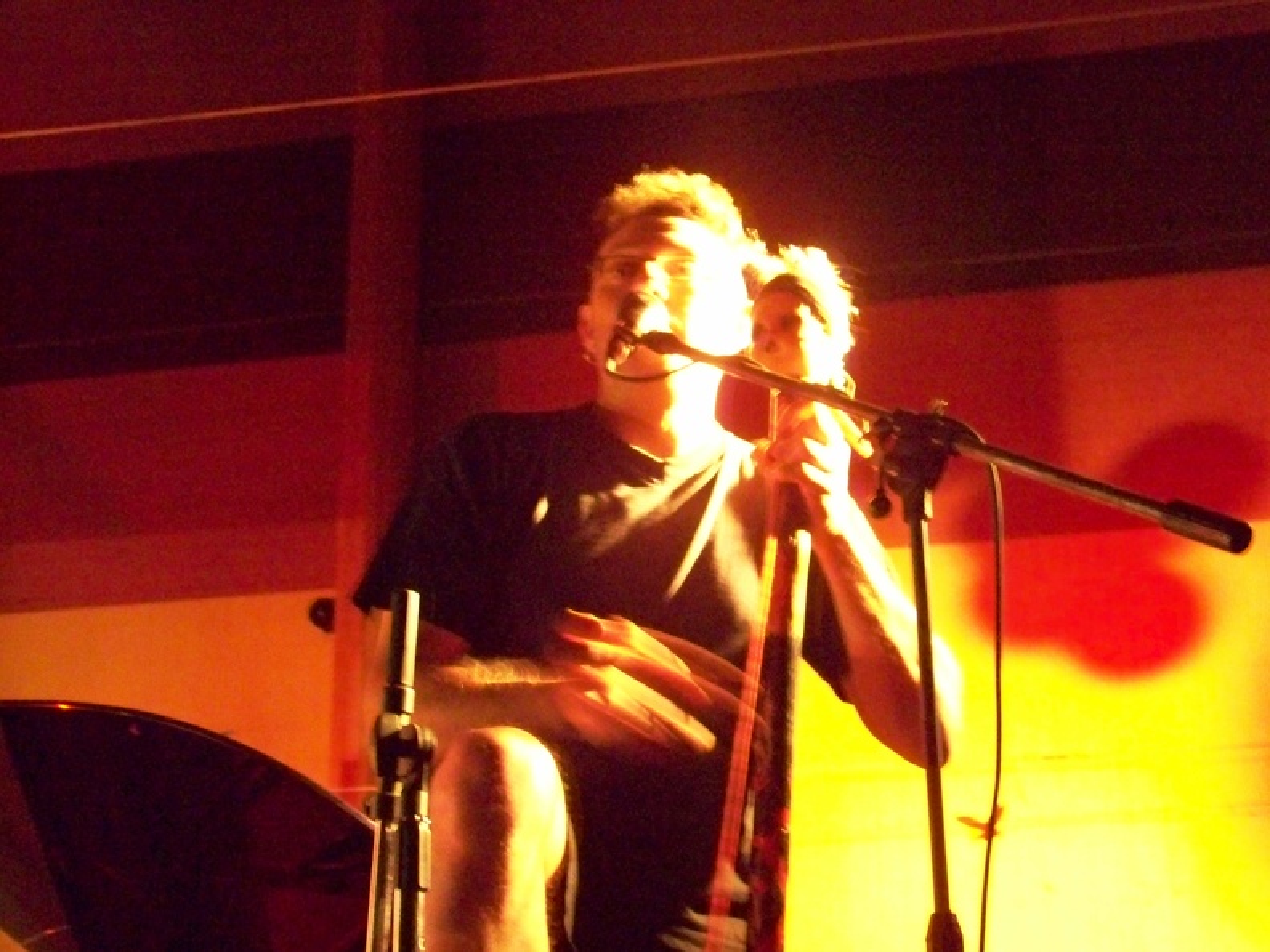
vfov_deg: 25.7
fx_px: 2091
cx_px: 635
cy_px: 476
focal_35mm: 57
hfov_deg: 33.8
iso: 1600
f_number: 3.2
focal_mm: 11.7
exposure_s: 1/8
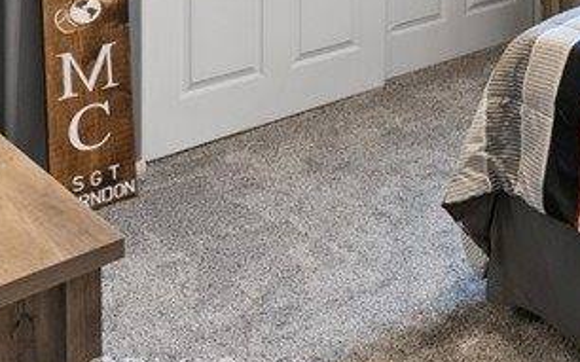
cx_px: 637
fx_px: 916
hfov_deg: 31.2
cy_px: -245
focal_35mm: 58
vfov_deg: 18.5
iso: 100
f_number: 8
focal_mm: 17
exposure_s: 1/5
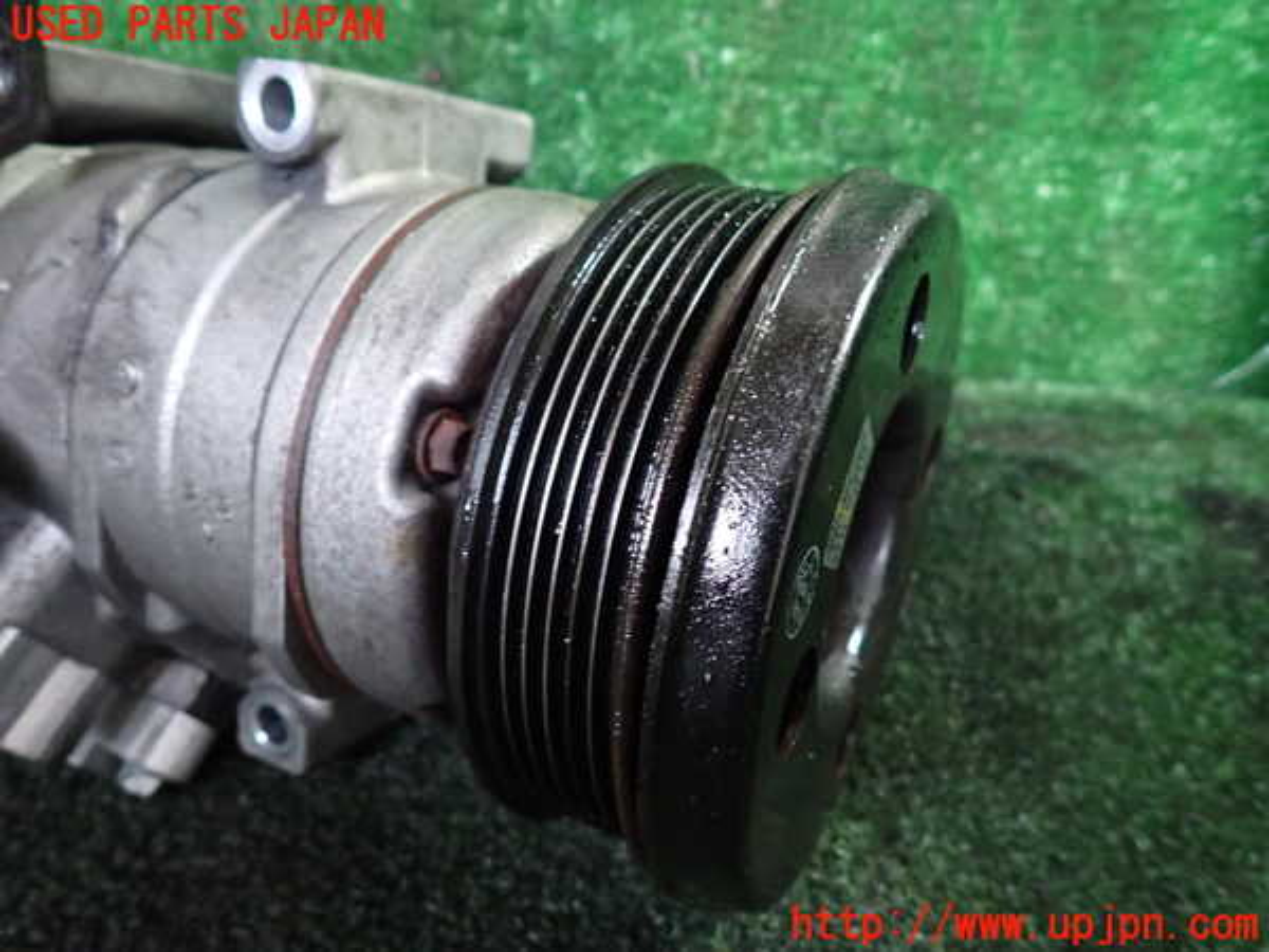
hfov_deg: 69.4
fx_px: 916
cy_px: 476
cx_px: 634
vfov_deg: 54.9
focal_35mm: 25
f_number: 2
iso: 800
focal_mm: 4.5
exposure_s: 1/25
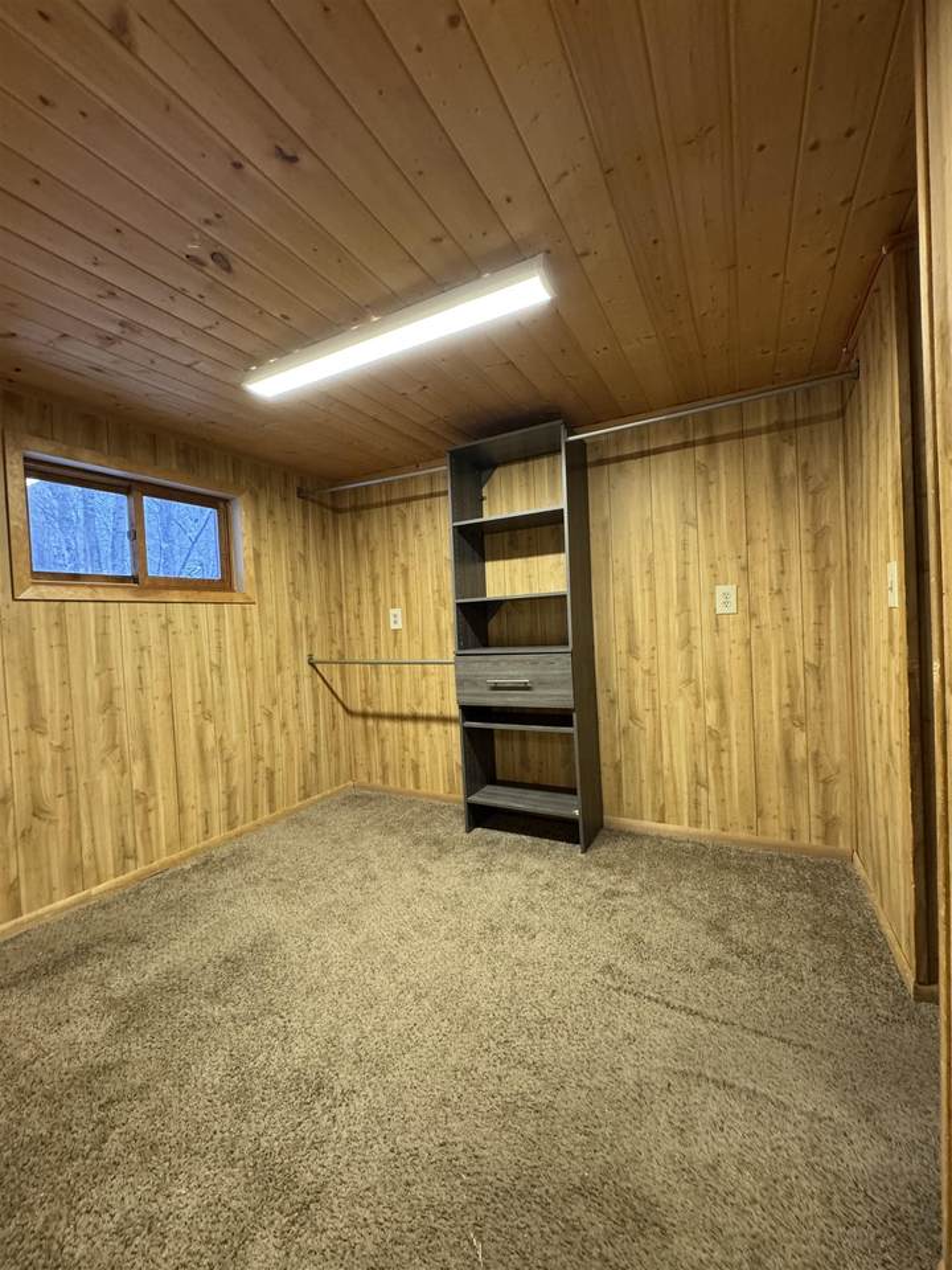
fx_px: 513
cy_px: 635
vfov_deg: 102.1
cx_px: 476
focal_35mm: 14
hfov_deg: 85.7
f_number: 2.2
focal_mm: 2.22
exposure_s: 1/60
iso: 320
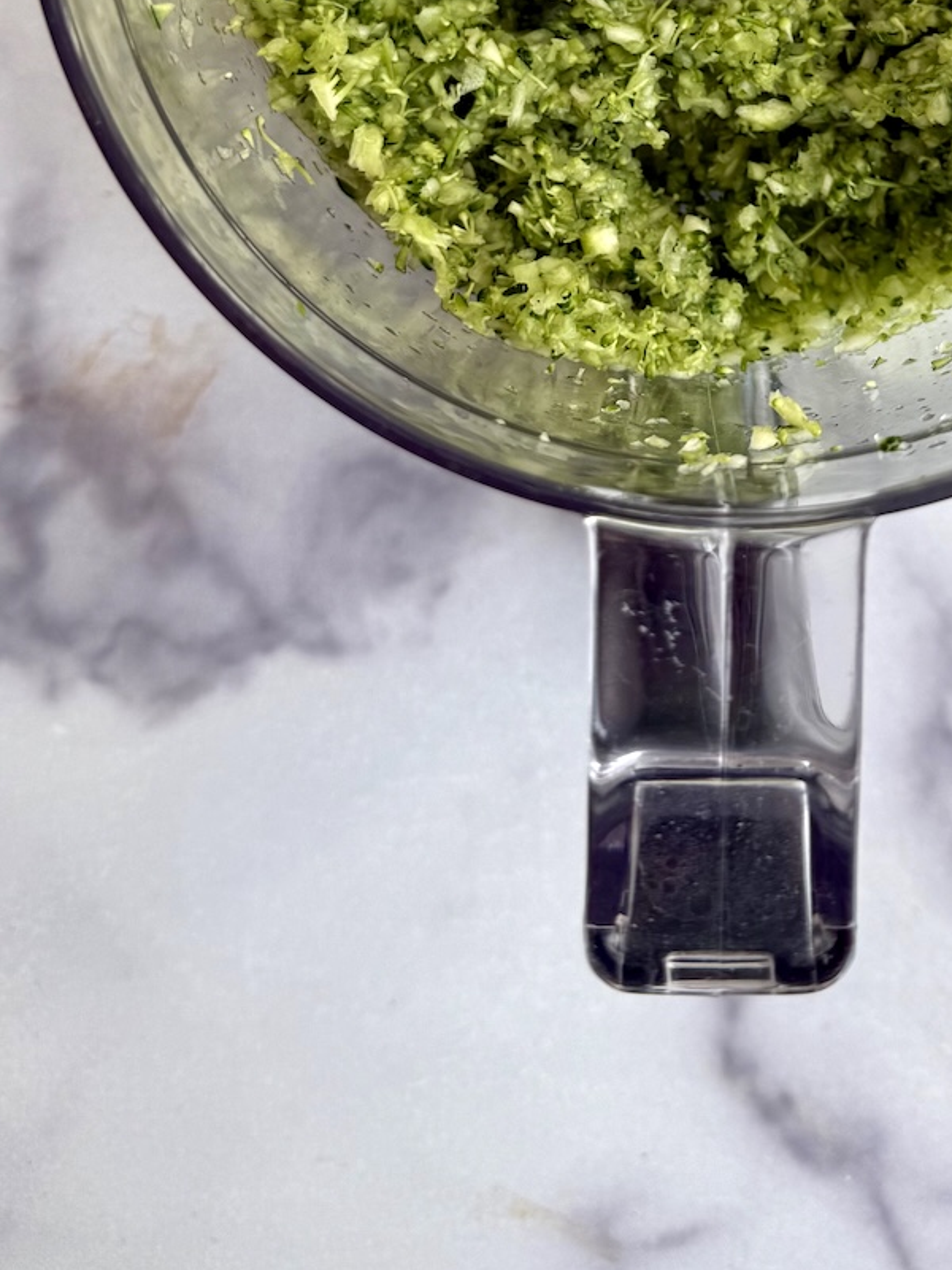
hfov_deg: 29.8
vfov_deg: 36.7
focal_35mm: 48
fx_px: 1760
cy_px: 81
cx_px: 698
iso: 80
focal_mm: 6.76
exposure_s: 1/374
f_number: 1.78
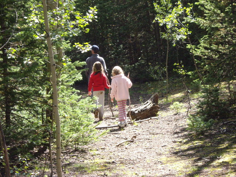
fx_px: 777
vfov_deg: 13.0
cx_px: 118
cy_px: 88
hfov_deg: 17.3
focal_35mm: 114
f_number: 5.2
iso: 200
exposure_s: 1/125
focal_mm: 18.6
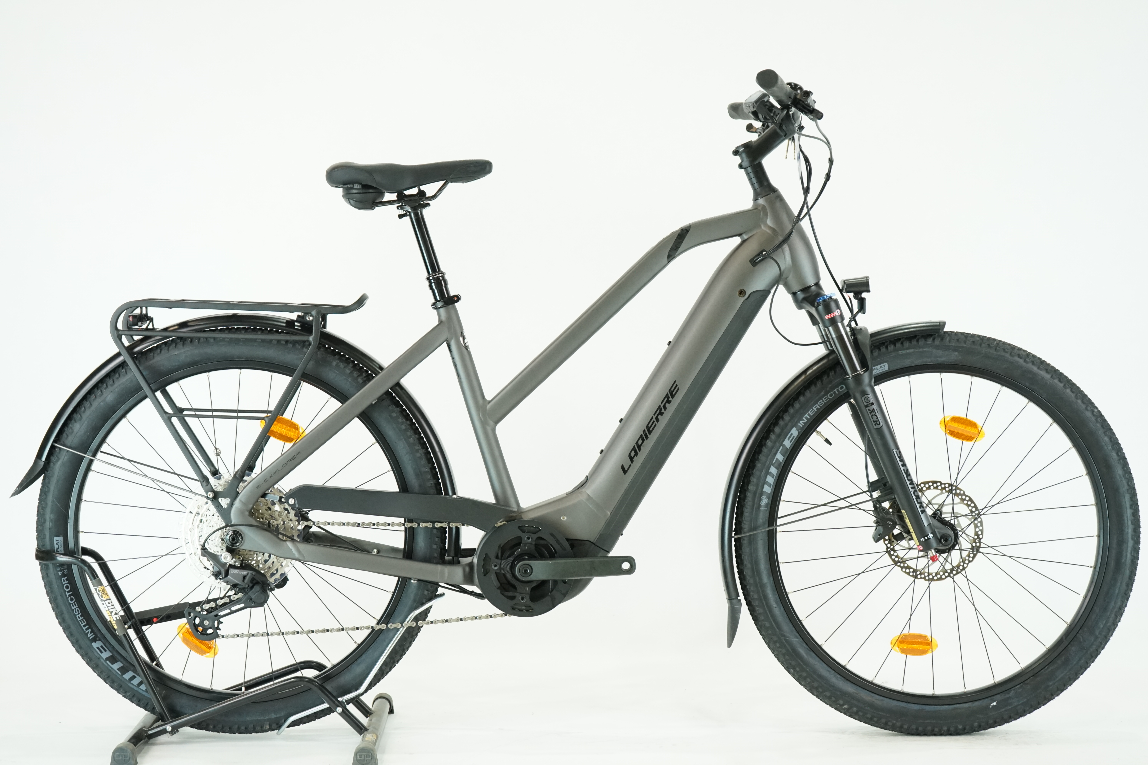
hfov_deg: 31.4
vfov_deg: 21.2
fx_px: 2041
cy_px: 382
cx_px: 574
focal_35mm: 64
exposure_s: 1/200
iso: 2500
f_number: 5.6
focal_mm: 64
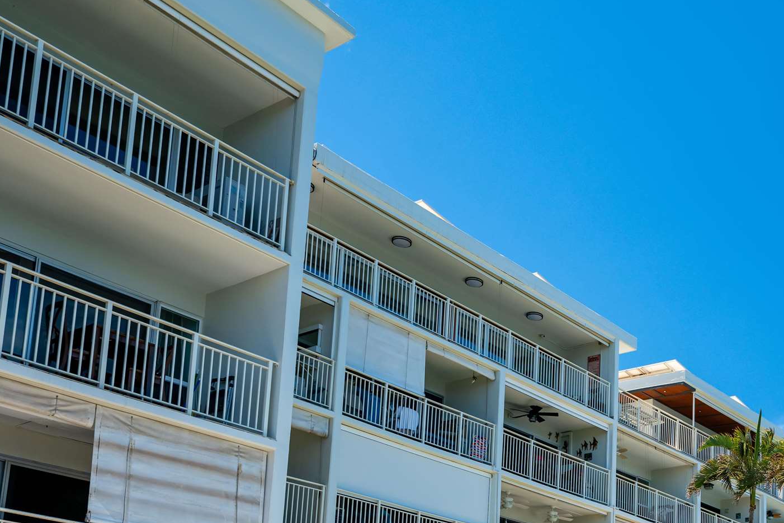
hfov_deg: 40.2
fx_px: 1002
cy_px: 561
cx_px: 676
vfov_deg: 27.1
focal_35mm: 46
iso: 320
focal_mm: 21
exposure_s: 1/1000
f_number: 5
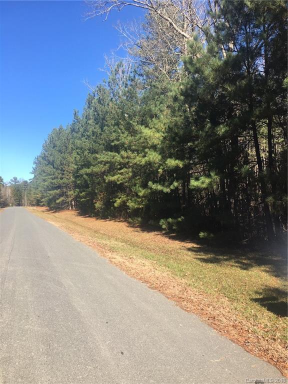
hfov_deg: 48.2
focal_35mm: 29
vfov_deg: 61.7
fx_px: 322
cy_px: 192
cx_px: 144
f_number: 2.2
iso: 25
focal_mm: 4.15
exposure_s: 1/615
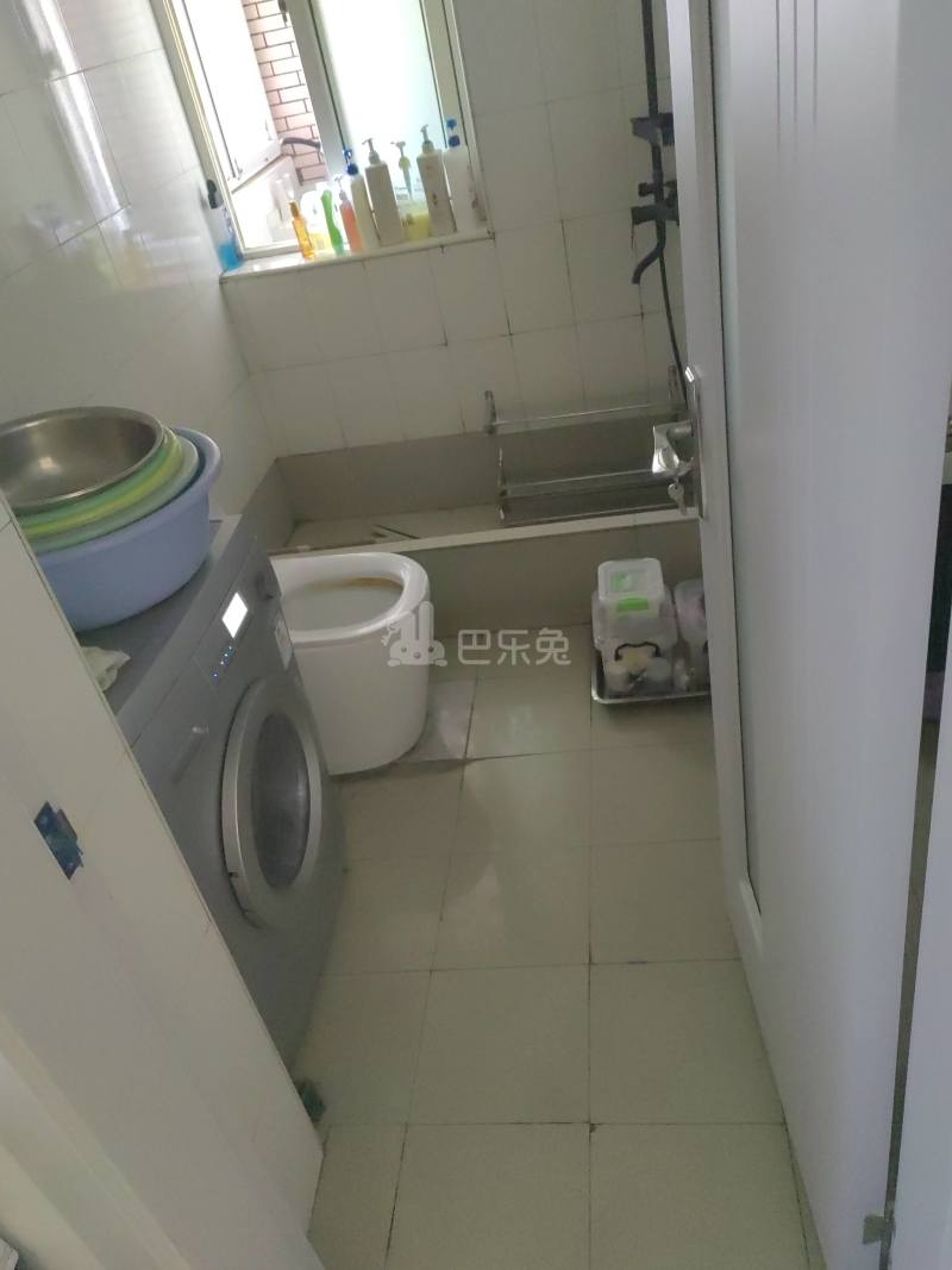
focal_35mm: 27
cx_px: 476
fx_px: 990
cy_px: 635
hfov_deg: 51.3
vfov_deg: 65.3
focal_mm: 5.52
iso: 1250
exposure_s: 1/100
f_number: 1.9
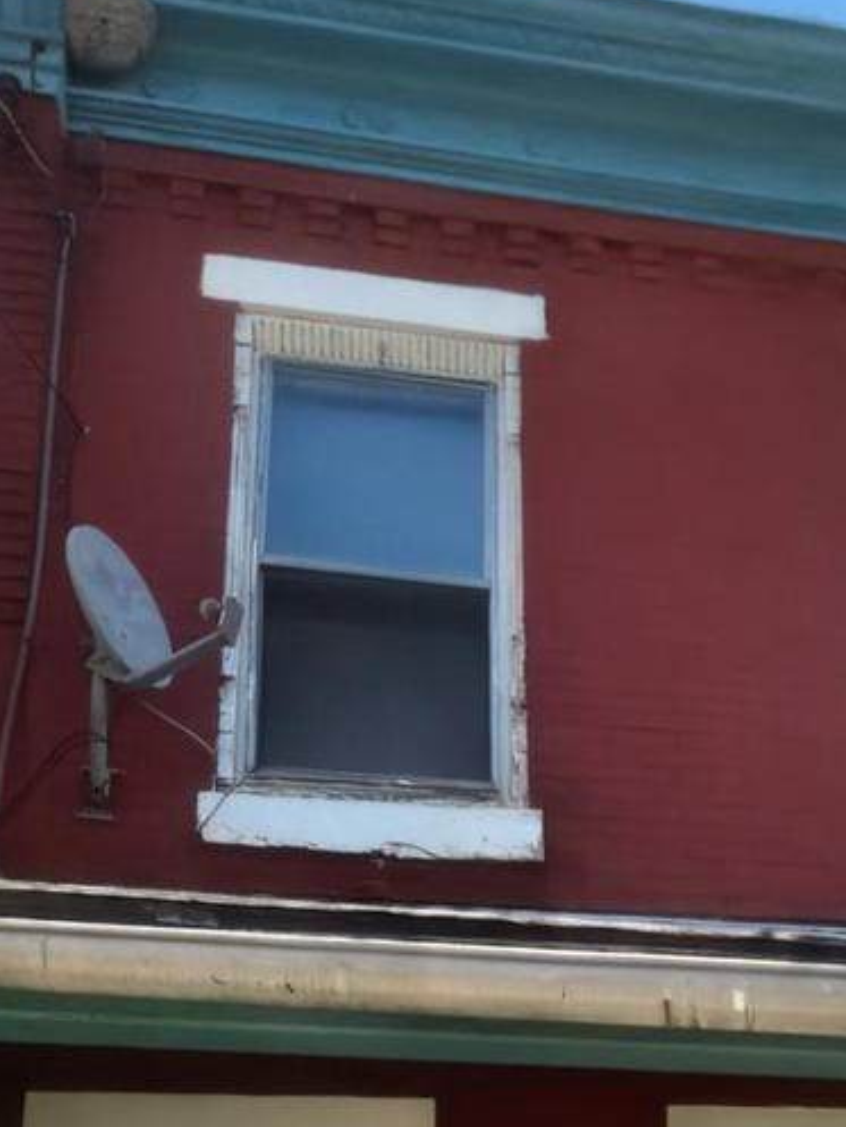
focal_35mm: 50
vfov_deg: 35.9
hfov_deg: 28.3
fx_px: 1629
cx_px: 719
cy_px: 1014
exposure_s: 1/1139
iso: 20
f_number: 1.8
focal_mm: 5.4
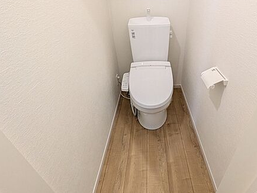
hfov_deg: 80.9
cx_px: 153
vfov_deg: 65.6
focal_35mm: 20
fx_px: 149
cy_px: 81
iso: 359
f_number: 2.2
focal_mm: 1.83
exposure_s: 1/60
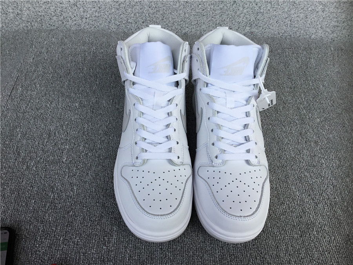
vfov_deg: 45.4
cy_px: 132
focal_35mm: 31
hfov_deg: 58.4
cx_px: 176
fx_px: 316
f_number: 2.4
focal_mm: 3.3
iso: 25
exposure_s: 1/532
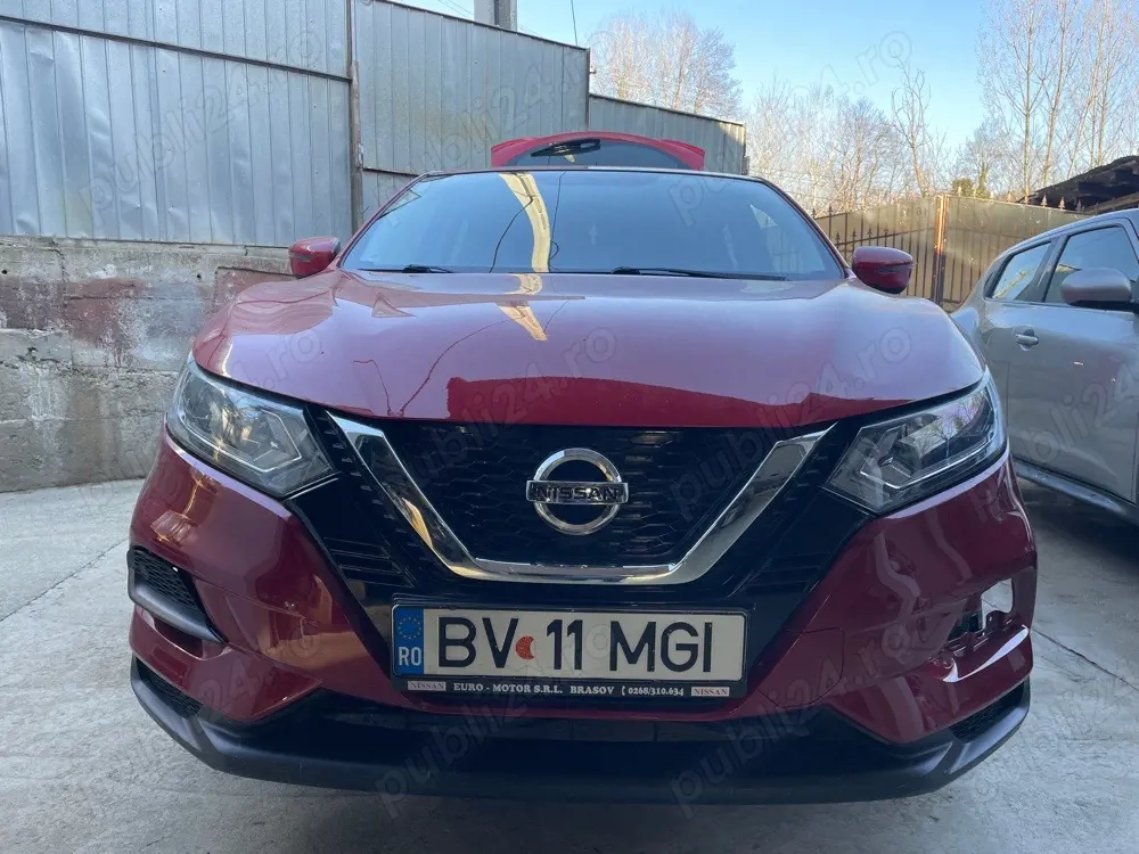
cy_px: 427
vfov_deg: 53.1
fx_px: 856
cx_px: 570
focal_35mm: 26
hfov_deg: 67.3
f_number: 1.6
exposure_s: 1/240
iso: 32
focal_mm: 4.2
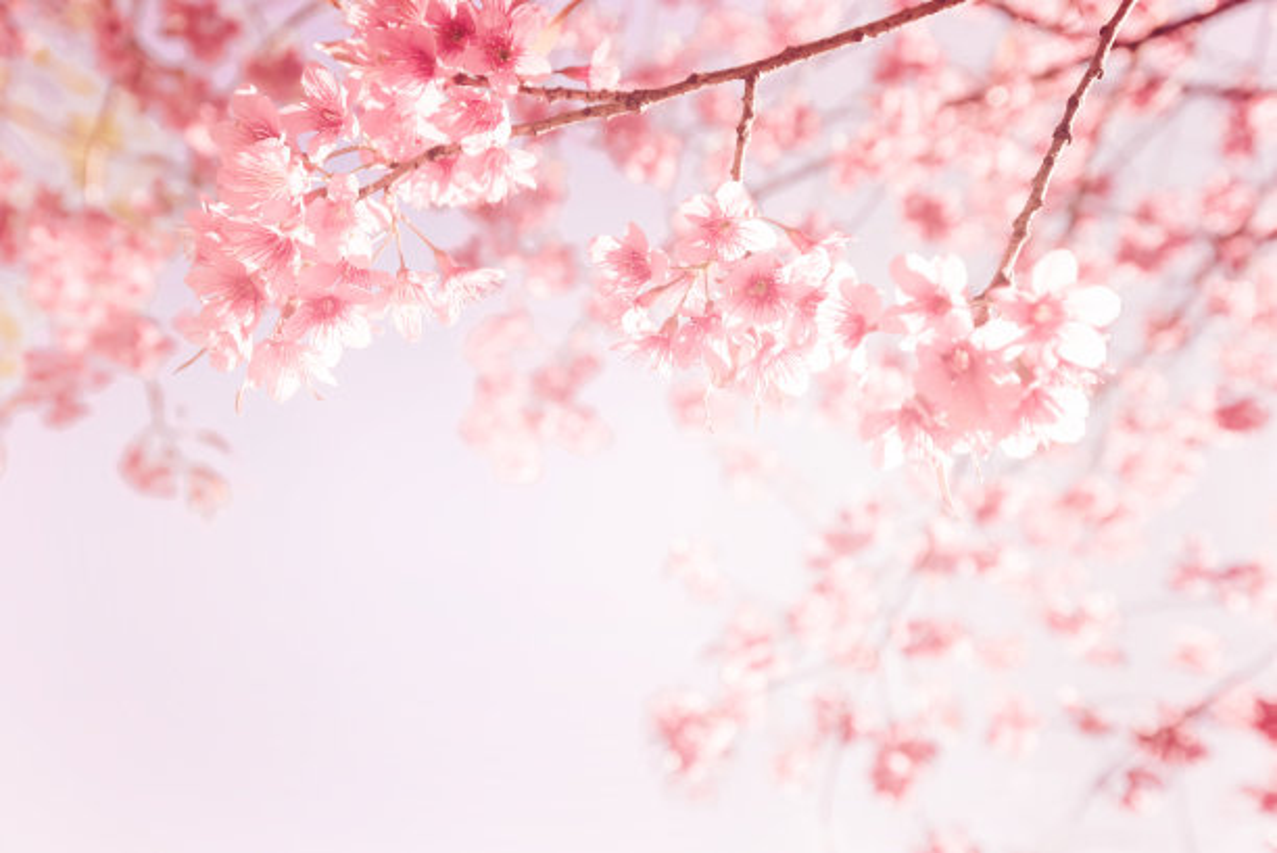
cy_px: 426
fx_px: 1242
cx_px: 638
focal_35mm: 35
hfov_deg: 54.4
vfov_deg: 37.9
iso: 200
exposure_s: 1/1000
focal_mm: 35
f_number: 5.6
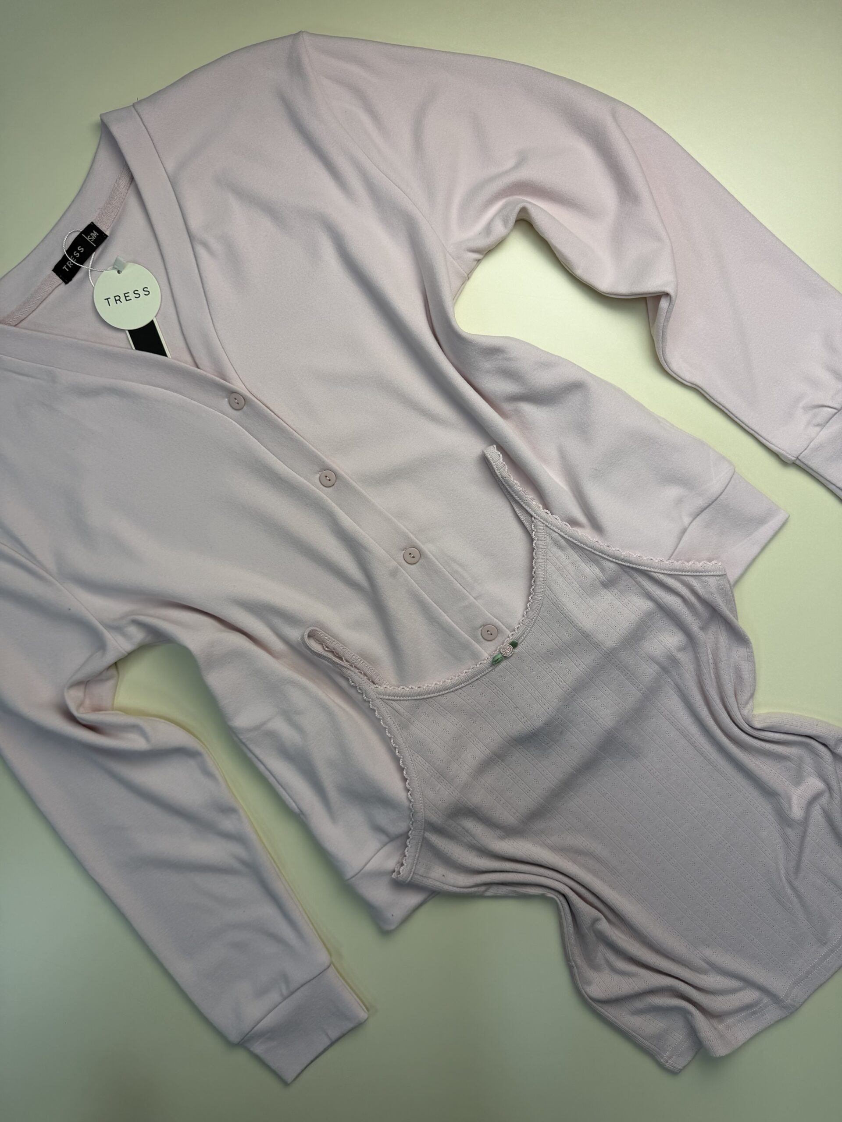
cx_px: 421
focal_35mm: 24
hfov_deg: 56.8
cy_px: 561
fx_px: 778
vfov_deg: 71.6
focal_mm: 6.76
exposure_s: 1/898
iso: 80
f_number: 1.78
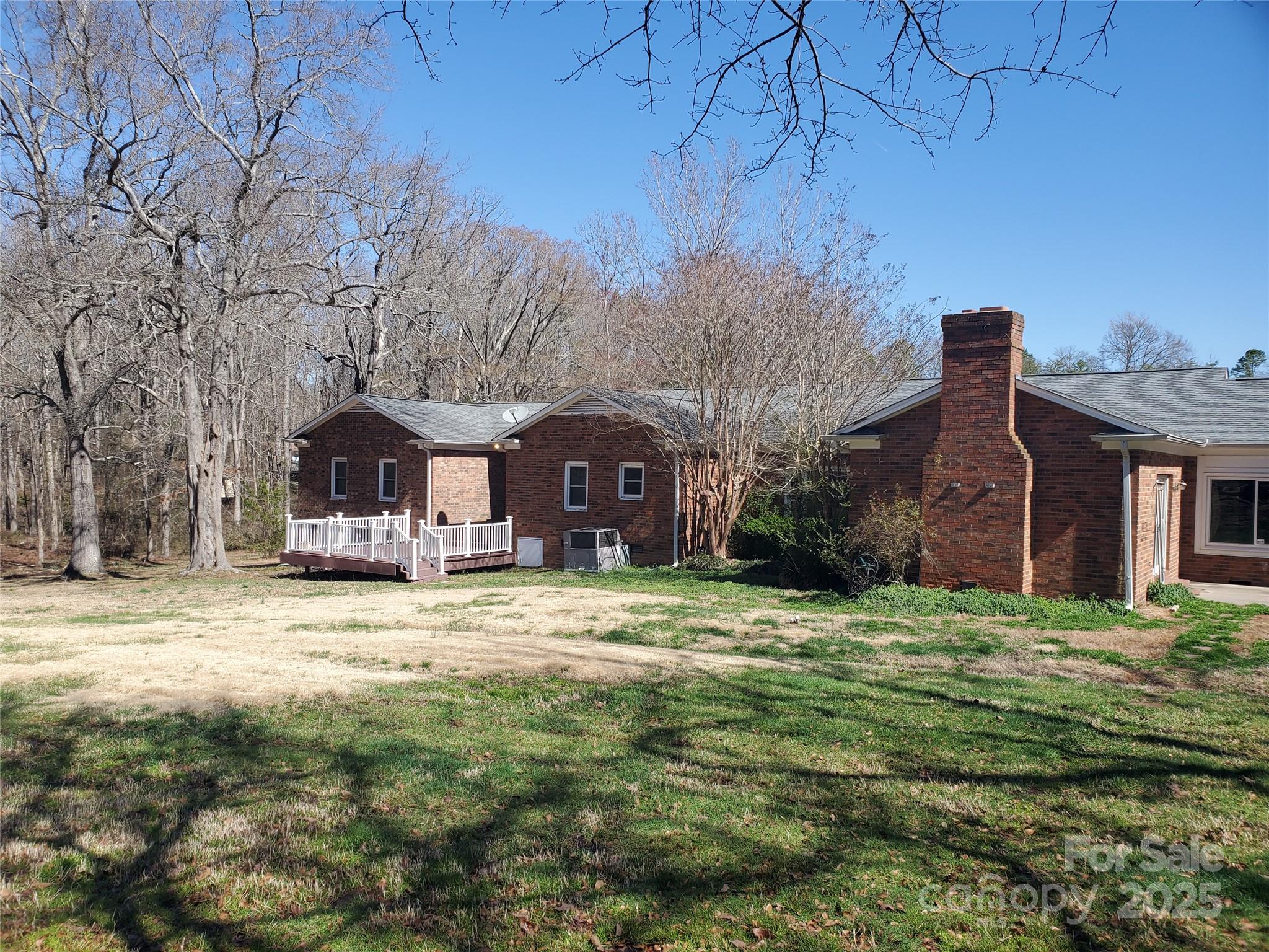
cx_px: 634
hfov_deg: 67.3
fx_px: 953
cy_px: 476
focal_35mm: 26
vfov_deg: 53.1
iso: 50
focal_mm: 4.3
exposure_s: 1/1030
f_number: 2.4
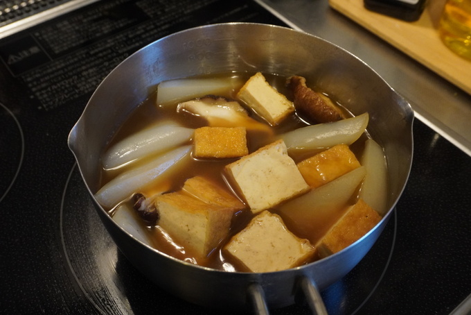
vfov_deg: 35.5
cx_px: 236
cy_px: 158
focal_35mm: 38
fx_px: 491
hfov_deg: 51.3
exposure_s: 1/40
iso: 4000
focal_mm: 25
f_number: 8
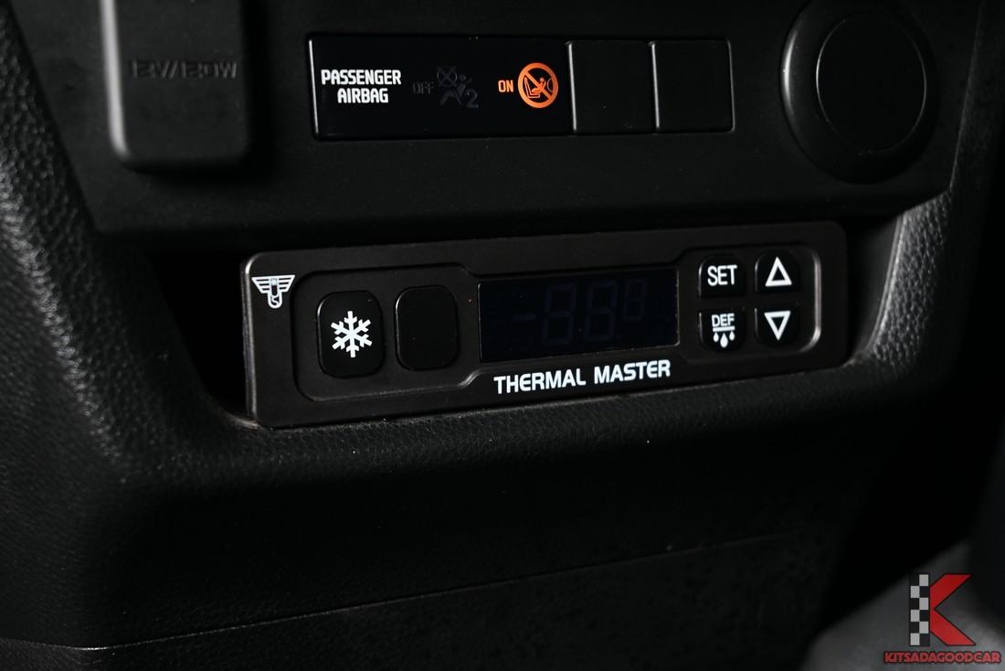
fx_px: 1396
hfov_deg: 39.6
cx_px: 502
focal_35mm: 50
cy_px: 336
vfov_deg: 27.0
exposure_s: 1/30
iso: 200
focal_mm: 50
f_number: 6.7
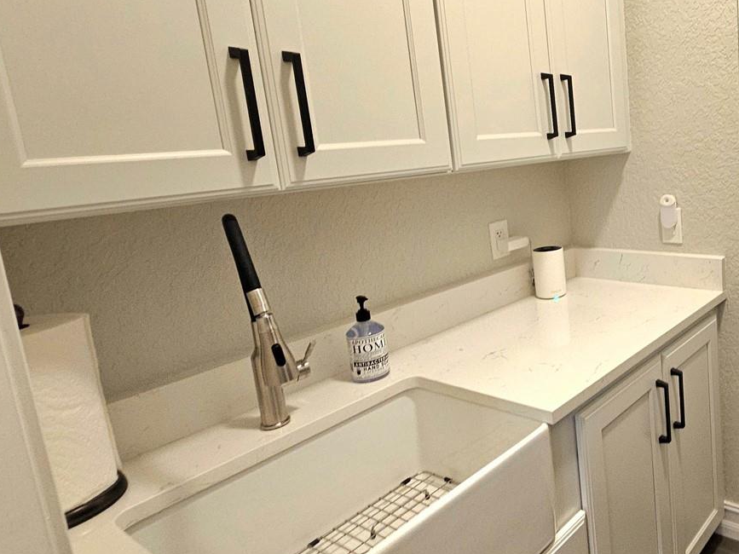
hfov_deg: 62.0
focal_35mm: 24
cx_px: 644
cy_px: 229
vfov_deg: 56.5
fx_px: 512
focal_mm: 2.2
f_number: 2.2
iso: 400
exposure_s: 1/40
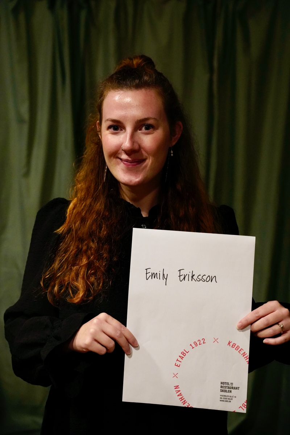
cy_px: 218
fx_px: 637
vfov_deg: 37.7
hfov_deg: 25.7
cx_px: 145
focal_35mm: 53
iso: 8000
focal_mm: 52.7
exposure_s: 1/250
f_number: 3.5
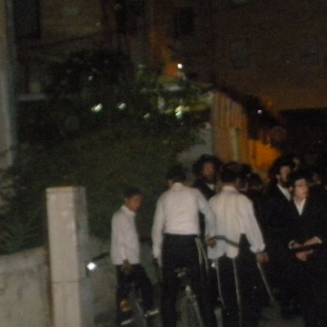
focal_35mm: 75
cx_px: 313
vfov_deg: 22.9
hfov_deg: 22.3
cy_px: 224
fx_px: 802
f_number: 3.7
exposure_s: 1/30
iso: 800
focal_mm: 6.4
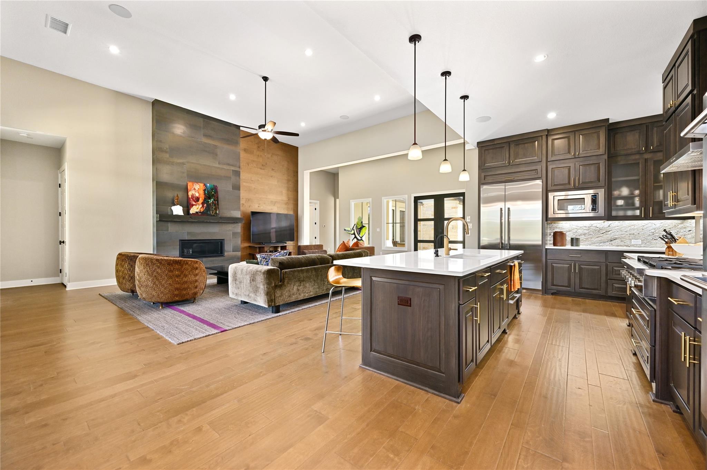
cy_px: 235
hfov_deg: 104.3
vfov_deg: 81.1
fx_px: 275
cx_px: 354
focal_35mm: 14
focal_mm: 14
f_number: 8
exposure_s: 1/13
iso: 800
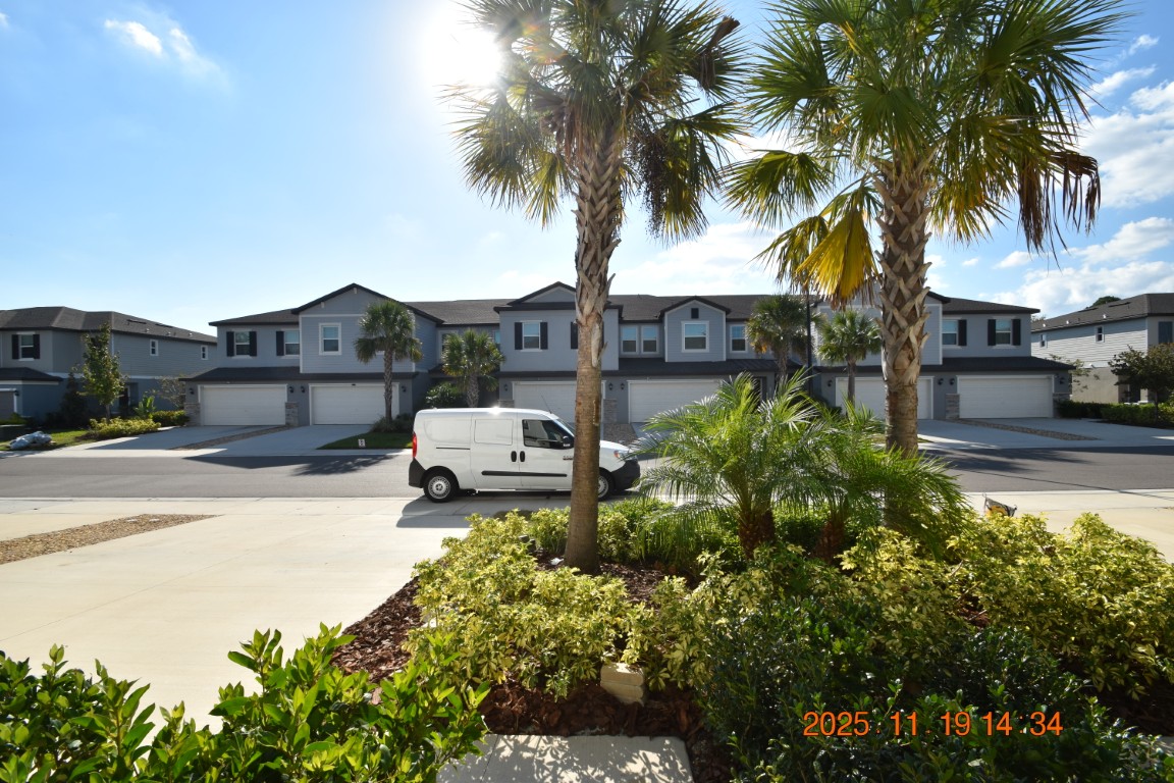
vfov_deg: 77.3
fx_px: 489
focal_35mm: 15
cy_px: 392
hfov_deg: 100.4
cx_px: 587
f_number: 11
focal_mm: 10
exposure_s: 1/500
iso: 200
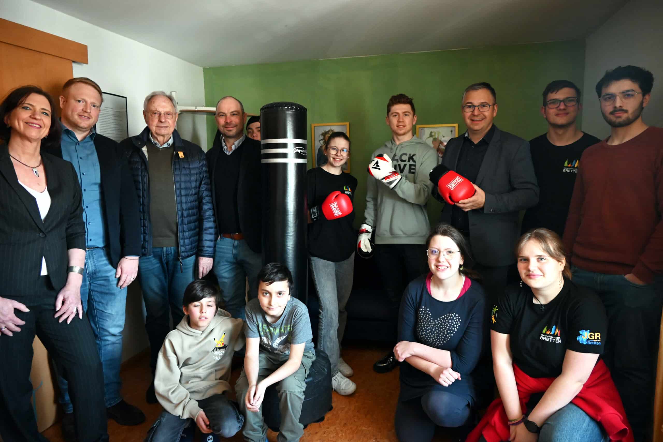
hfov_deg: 73.7
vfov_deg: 53.2
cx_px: 332
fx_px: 442
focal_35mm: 24
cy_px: 221
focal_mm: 24
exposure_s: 1/125
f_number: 4
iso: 2500
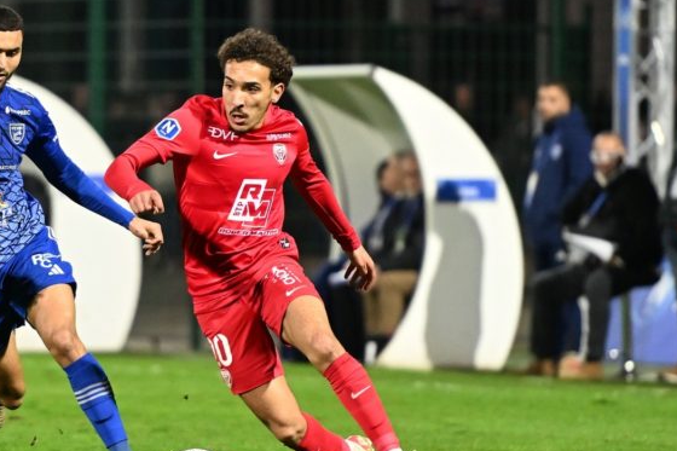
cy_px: 213
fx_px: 10321
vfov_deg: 2.5
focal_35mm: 549
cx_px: 218
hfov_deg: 3.8
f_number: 2.8
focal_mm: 200
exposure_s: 1/1000
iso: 3200
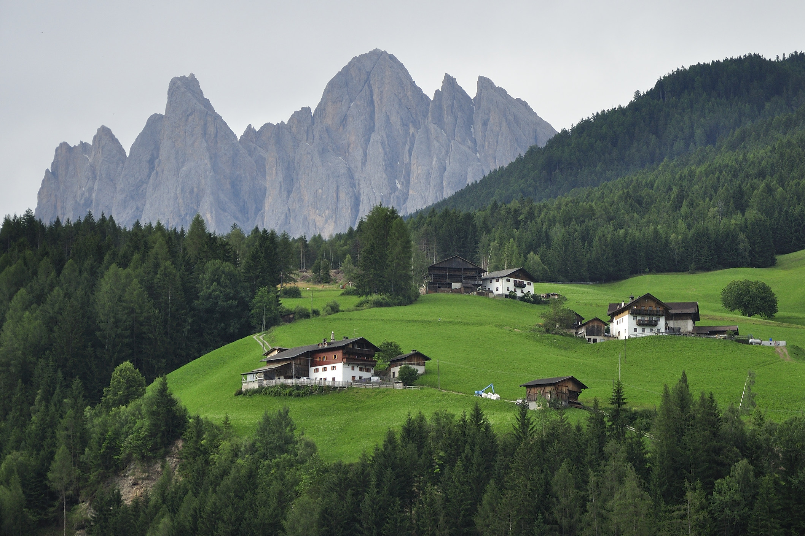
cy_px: 255
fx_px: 2661
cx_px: 426
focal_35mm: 119
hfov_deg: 17.2
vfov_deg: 11.5
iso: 400
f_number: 5.3
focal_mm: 70
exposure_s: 1/50
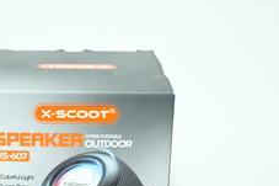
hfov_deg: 18.0
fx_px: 860
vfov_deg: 12.2
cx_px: 4
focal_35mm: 111
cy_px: 174
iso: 2500
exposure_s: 1/125
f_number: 4.2
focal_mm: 28
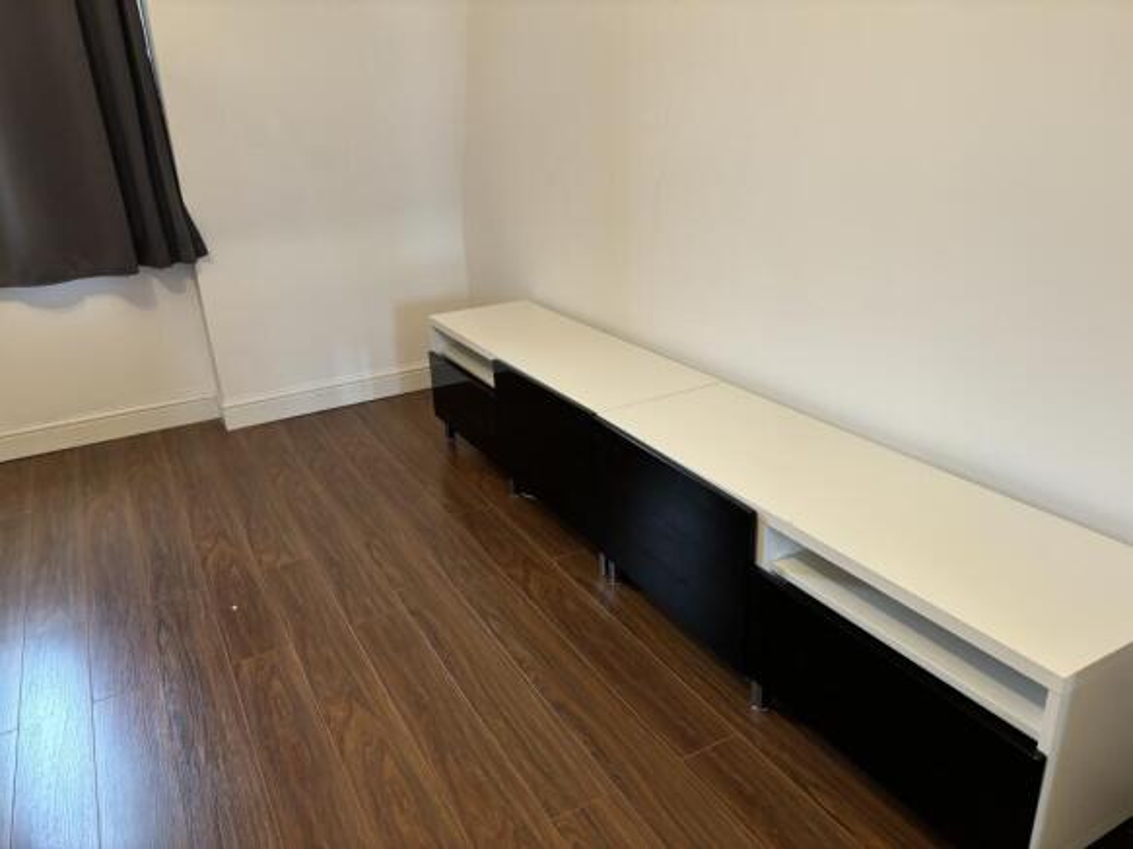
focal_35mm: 26
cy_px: 424
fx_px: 851
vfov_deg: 53.0
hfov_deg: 67.3
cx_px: 566
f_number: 1.6
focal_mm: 5.96
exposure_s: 1/33
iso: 400
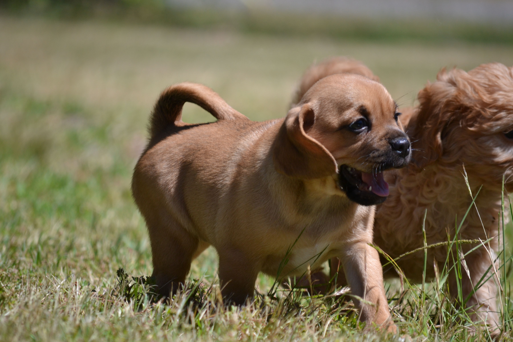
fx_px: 4275
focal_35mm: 300
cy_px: 171
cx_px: 256
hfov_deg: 6.9
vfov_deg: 4.6
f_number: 5.6
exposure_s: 1/1250
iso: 400
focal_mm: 200
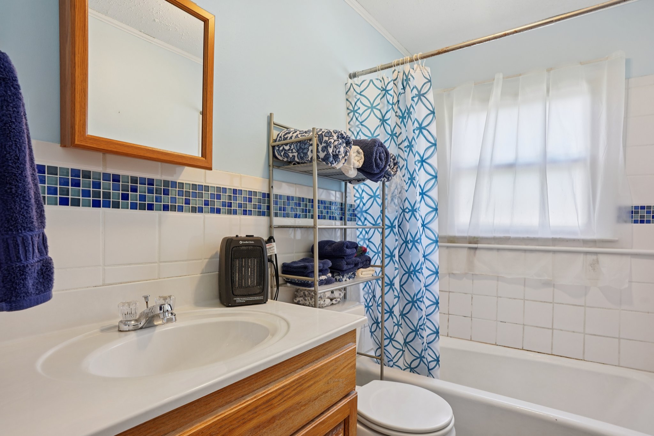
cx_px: 327
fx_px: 327
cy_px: 218
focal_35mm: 18
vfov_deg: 67.4
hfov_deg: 90.0
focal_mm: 18
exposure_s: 1/25
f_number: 8
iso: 400
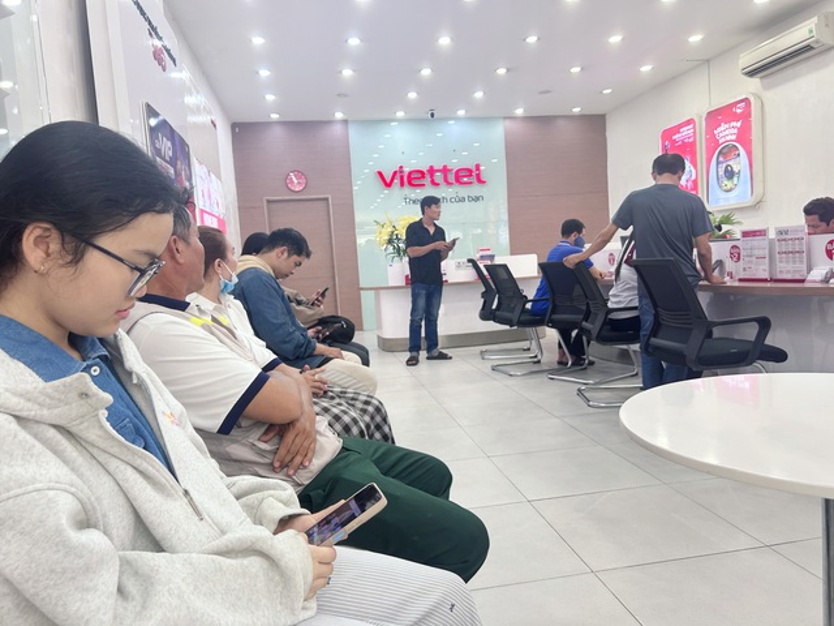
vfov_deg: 53.1
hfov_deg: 67.3
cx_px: 417
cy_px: 313
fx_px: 626
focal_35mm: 26
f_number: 1.5
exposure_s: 1/50
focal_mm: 5.7
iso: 64
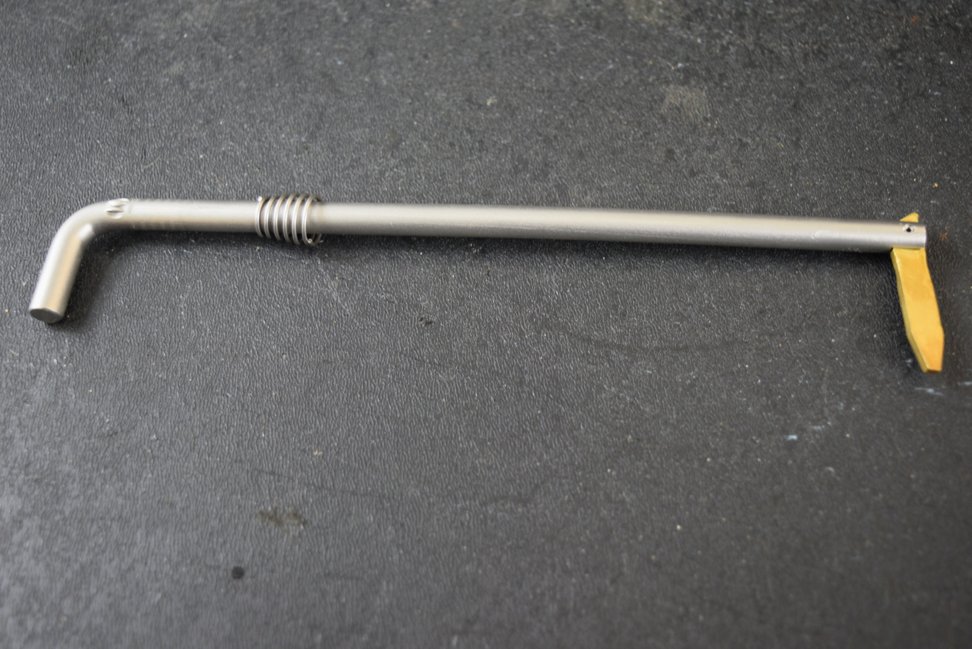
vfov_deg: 33.0
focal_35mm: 40
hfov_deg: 47.9
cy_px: 324
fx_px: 1094
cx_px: 486
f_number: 5
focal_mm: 27
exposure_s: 1/100
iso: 400
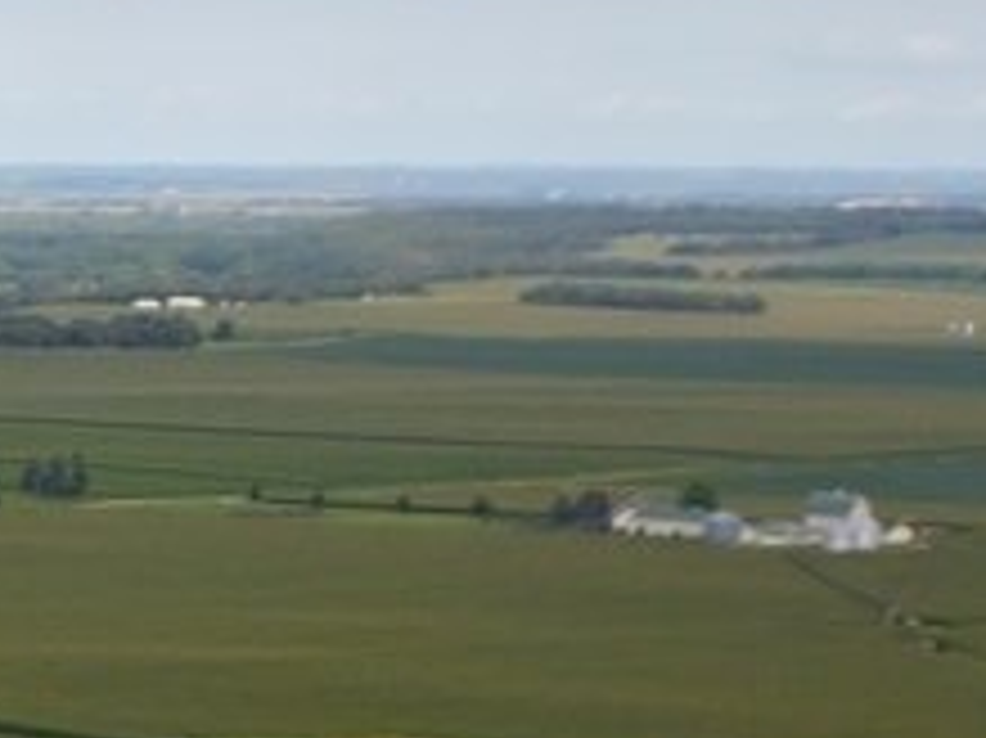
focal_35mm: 180
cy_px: 1343
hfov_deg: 9.4
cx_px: -1601
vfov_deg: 8.0
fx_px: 5124
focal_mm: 4.73
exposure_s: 1/935
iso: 100
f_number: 2.2
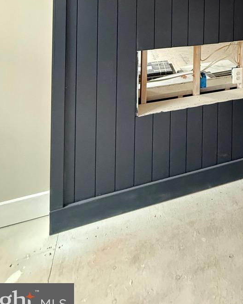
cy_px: -35
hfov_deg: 41.6
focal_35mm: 32
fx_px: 288
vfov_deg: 42.8
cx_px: 225
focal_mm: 2.22
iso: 500
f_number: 2.2
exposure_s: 1/60
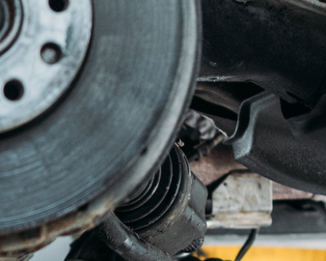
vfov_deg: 5.5
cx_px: -191
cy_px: 419
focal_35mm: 278
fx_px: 2681
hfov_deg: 6.8
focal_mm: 50
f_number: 3.2
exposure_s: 1/200
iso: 125
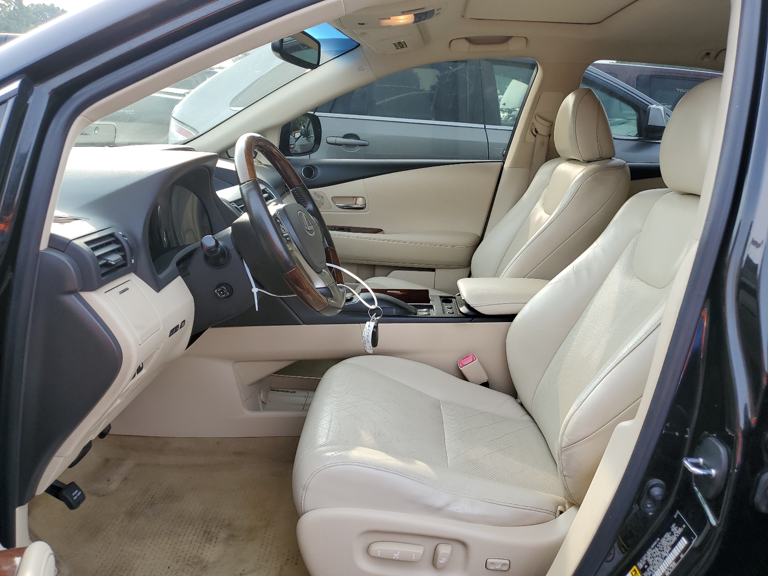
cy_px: 288
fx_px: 577
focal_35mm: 26
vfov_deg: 53.1
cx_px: 384
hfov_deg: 67.3
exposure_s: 1/370
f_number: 1.5
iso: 50
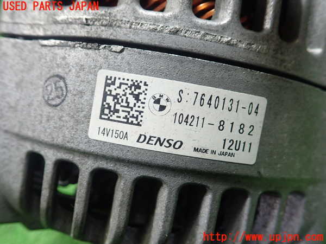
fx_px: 283
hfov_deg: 60.0
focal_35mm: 30
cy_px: 122
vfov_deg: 46.8
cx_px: 163
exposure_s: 1/125
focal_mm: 5.5
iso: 500
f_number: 2.3
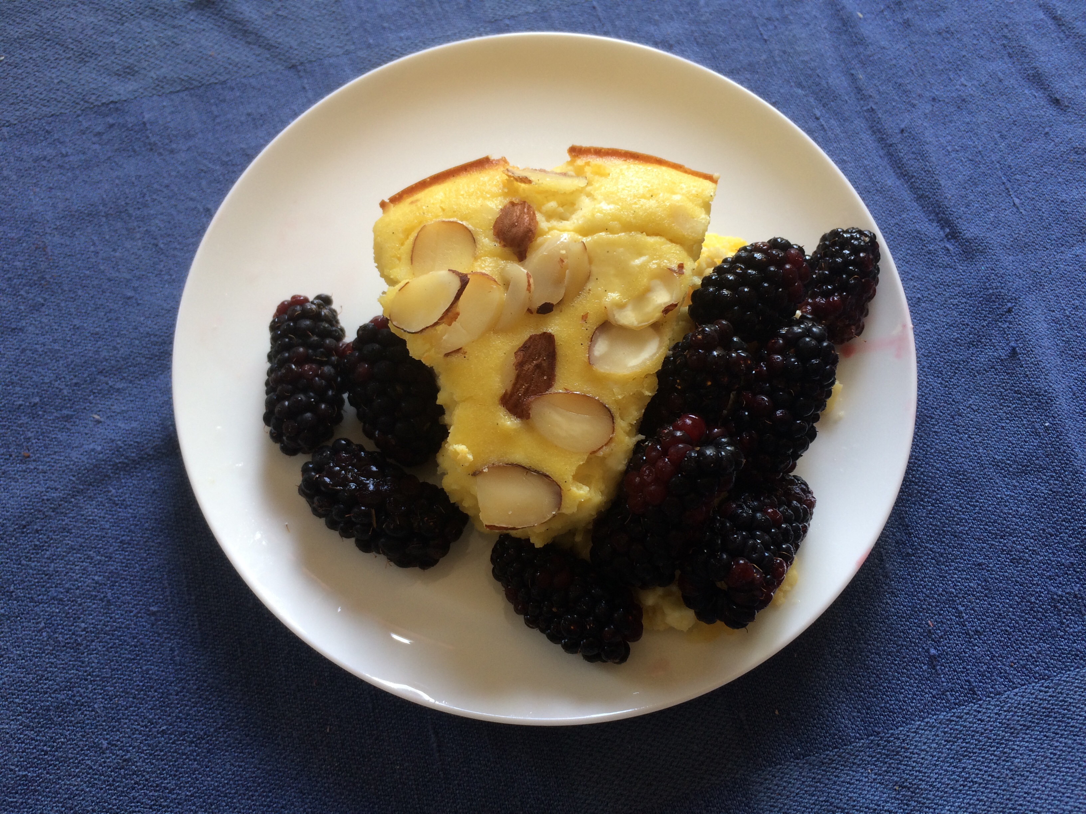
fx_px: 910
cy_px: 407
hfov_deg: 61.7
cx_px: 543
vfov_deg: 48.2
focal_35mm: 29
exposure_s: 1/50
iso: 40
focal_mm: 4.15
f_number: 2.2
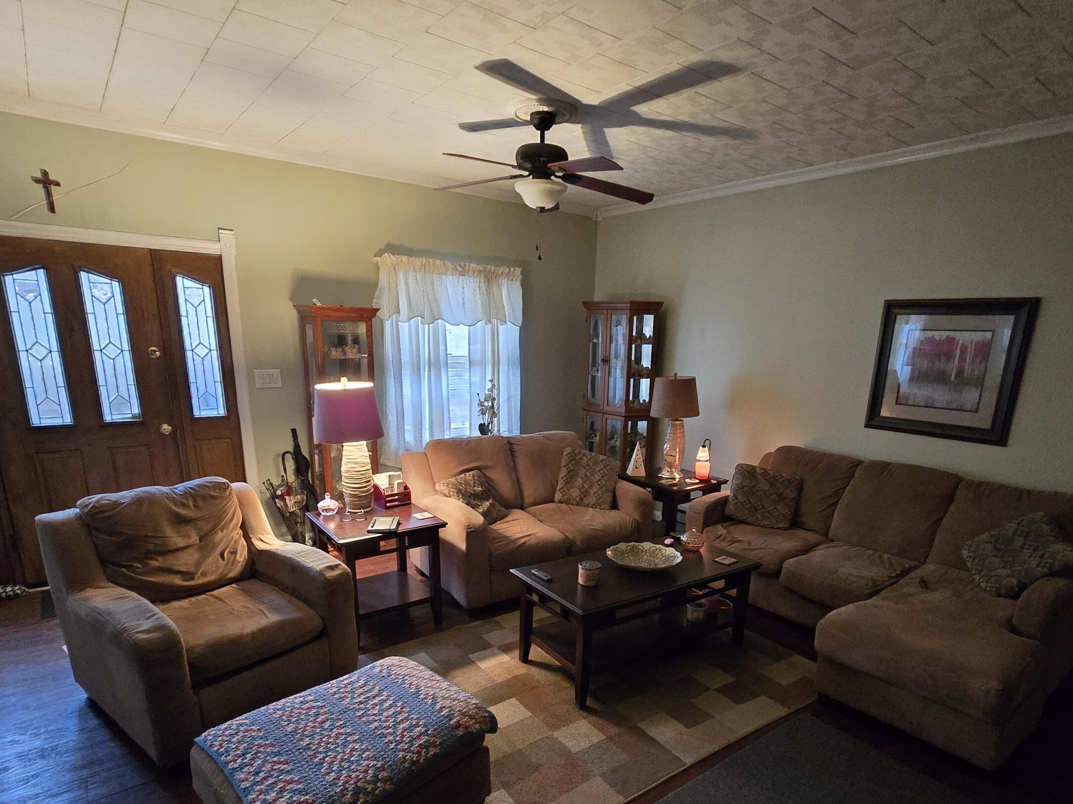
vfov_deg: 70.1
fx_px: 558
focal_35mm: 18
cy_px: 516
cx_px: 557
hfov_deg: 87.7
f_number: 2.2
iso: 1000
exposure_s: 1/60
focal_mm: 2.2
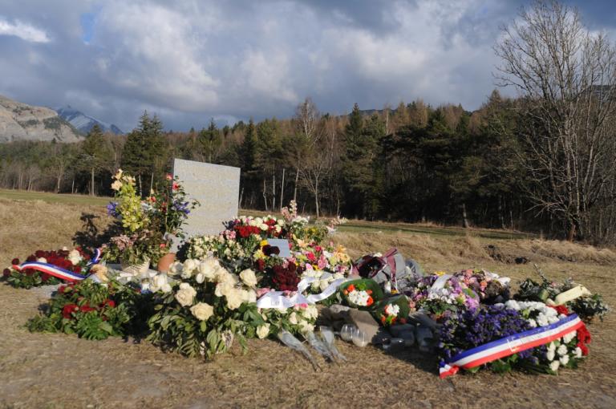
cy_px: 204
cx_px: 308
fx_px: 513
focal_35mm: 30
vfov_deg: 43.5
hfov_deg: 62.0
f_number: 4.5
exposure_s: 1/3200
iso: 400
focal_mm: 20
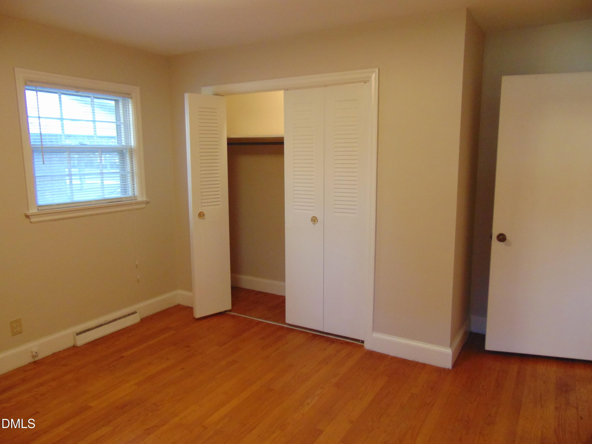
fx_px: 428
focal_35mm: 25
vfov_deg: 54.9
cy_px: 222
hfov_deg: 69.4
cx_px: 296
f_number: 3
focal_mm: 4.5
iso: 320
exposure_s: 1/30
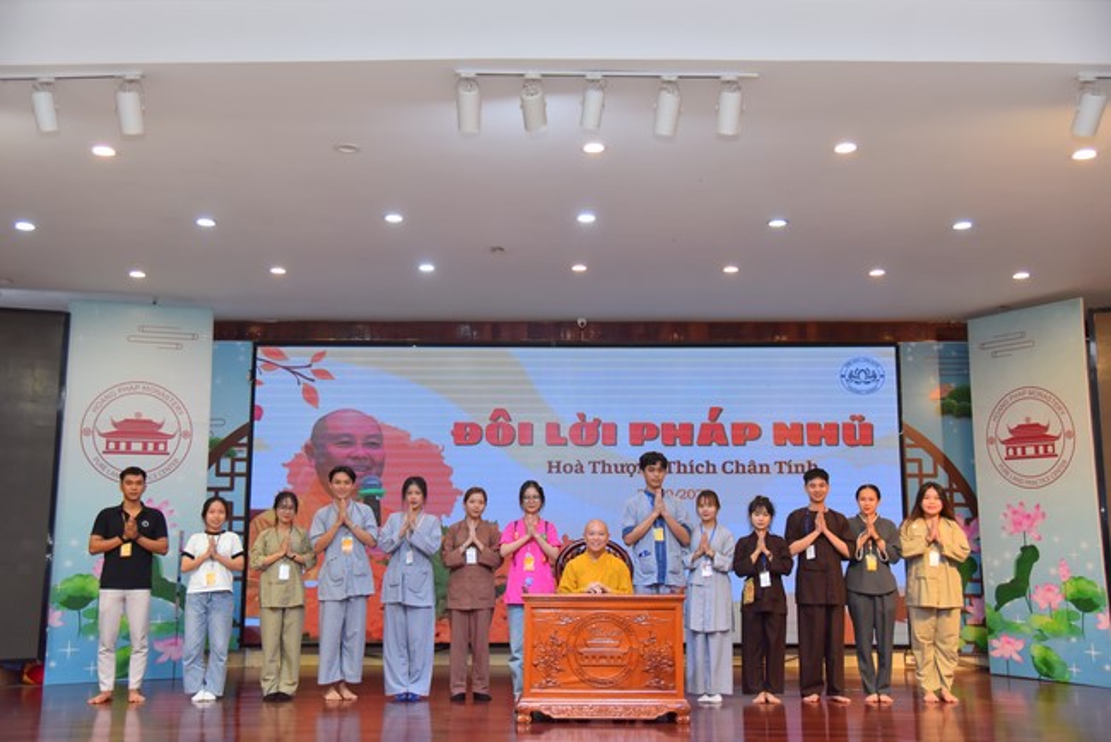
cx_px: 556
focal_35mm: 40
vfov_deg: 33.4
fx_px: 1235
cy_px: 371
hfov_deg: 48.4
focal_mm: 40
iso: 1250
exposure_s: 1/160
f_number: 4.5
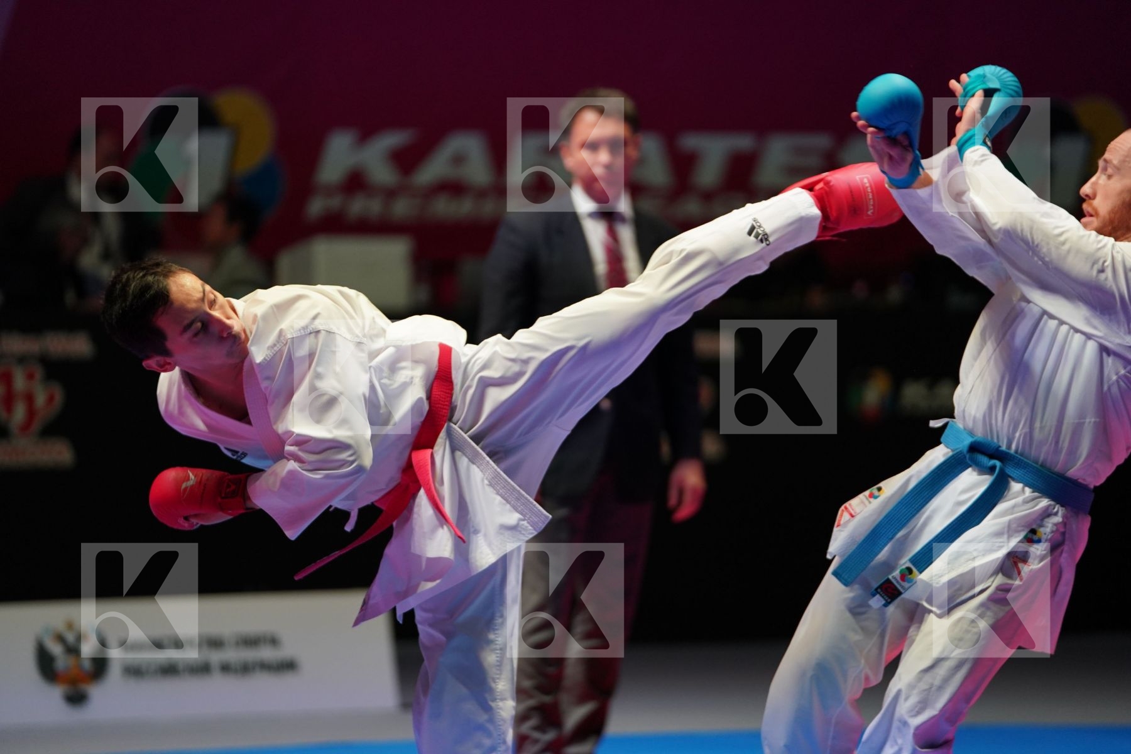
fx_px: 5592
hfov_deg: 11.5
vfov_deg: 7.7
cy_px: 377
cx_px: 566
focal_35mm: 178
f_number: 2.8
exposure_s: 1/1000
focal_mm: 178
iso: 2000
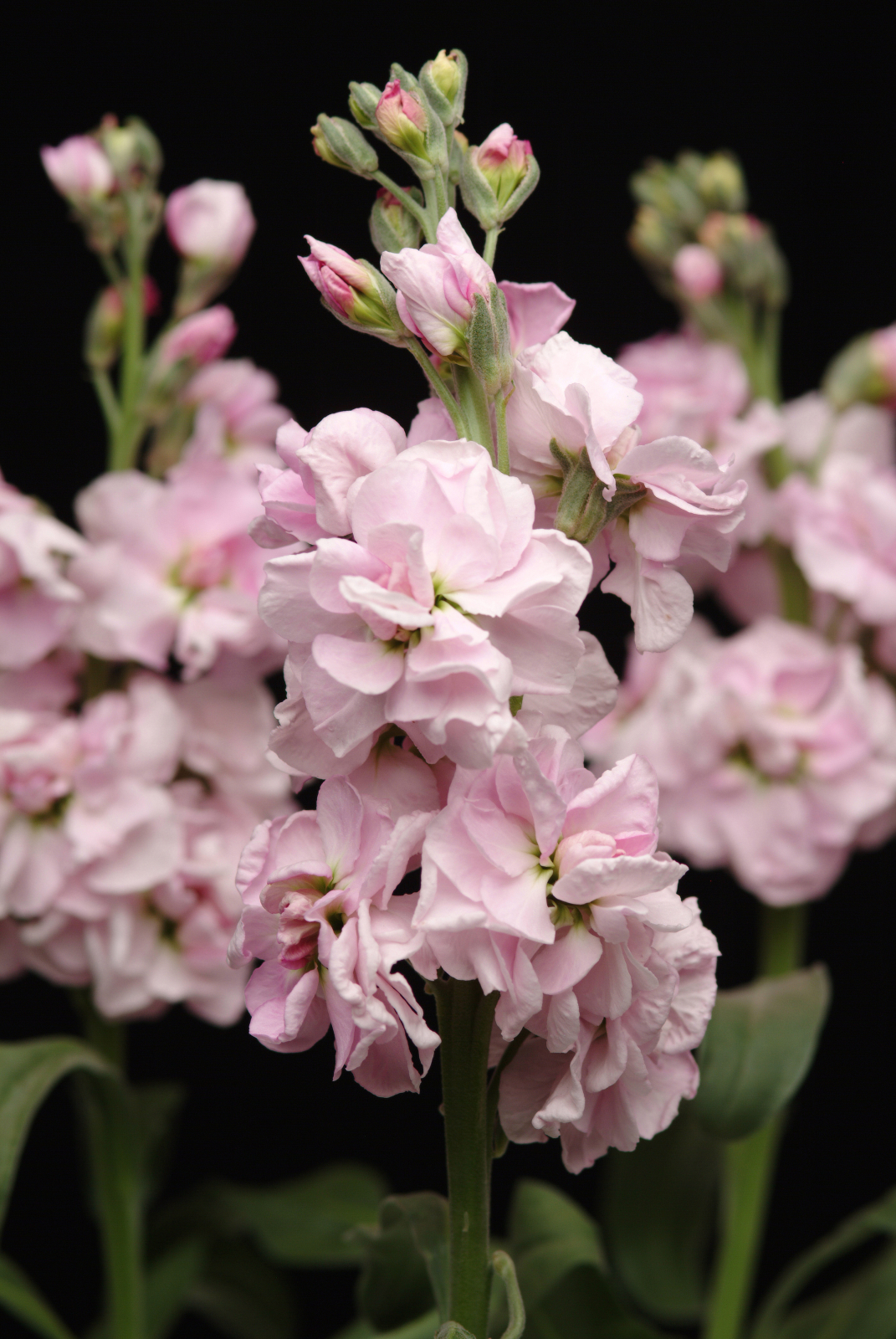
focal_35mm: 158
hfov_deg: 8.7
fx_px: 5863
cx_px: 448
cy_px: 670
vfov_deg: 13.0
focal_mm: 105
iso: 100
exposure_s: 1/60
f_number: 6.7
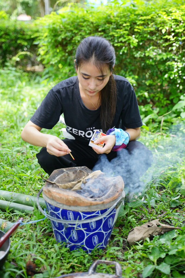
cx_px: 92
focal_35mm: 56
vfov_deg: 35.6
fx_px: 431
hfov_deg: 24.2
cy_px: 139
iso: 320
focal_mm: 56
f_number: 2.8
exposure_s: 1/320
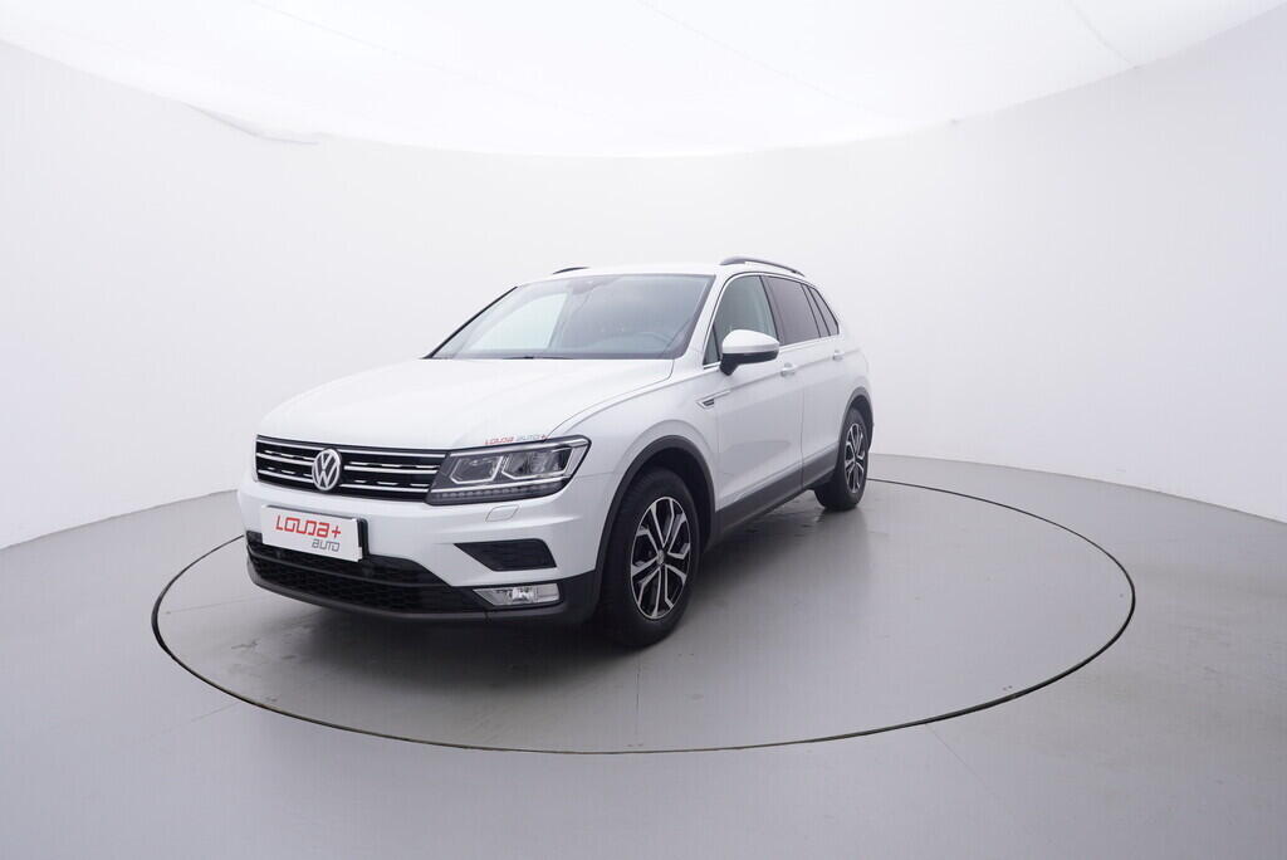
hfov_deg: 77.3
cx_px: 644
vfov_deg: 56.2
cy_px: 430
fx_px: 805
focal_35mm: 22
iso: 200
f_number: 5
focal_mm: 15
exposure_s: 1/80
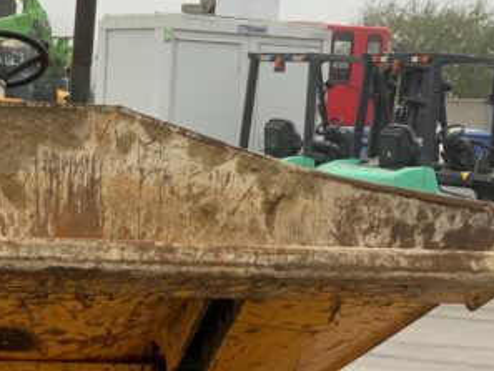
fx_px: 1428
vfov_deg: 14.7
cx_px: 101
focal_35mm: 100
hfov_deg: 19.4
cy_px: 306
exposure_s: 1/297
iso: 16
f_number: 1.8
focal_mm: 3
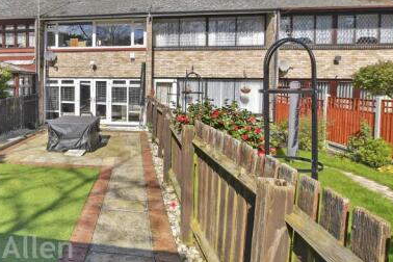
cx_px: 76
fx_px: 284
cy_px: 92
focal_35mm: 26
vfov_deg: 48.9
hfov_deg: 63.2
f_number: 8
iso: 80
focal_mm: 10
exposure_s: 1/250
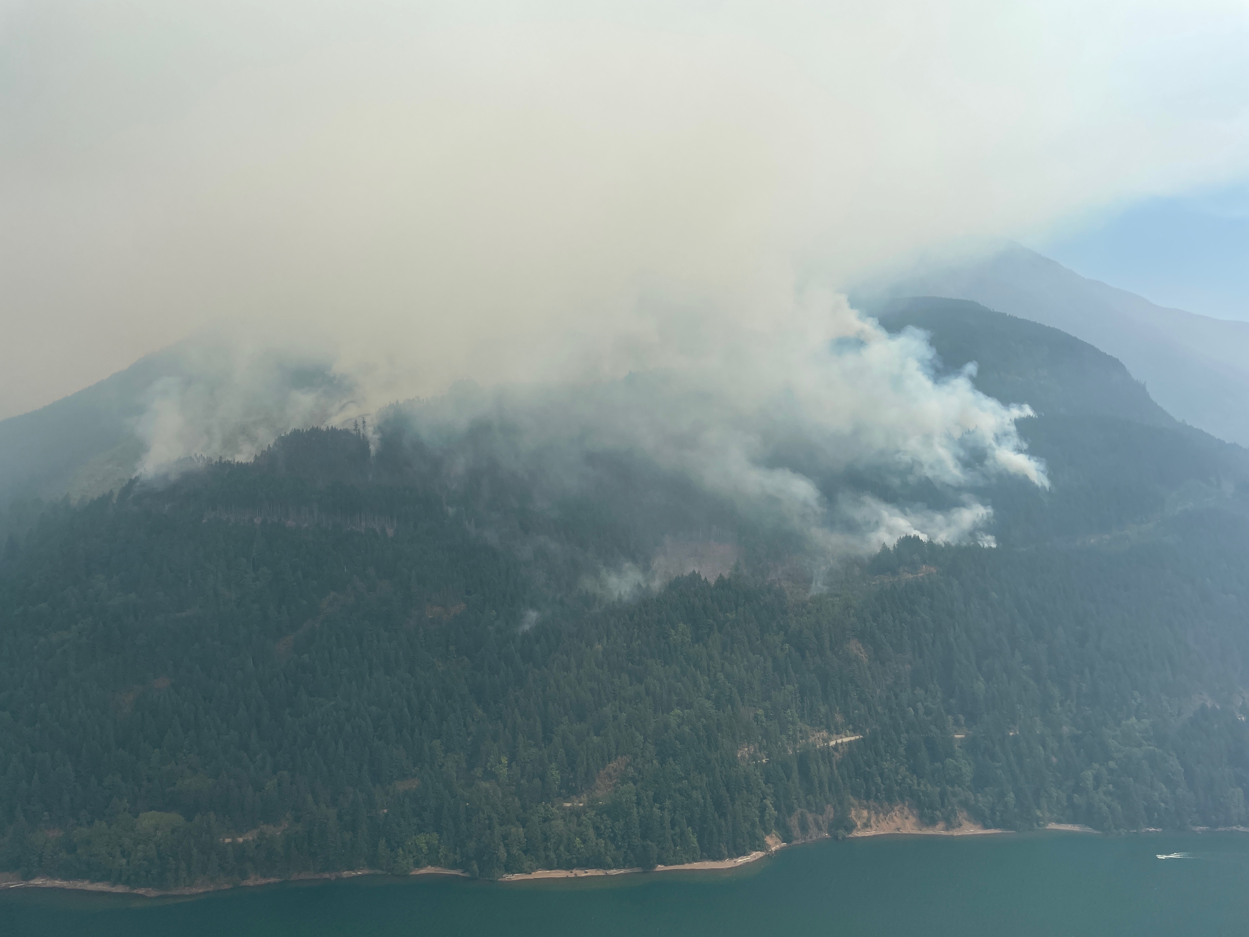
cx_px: 624
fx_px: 938
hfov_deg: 67.3
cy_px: 468
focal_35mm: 26
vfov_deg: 53.1
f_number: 1.6
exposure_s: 1/5291
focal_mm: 4.2
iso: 32
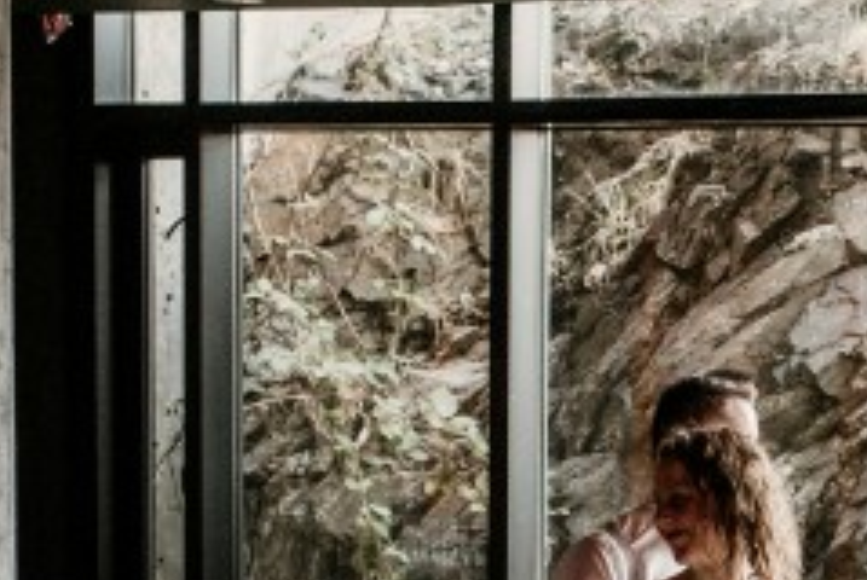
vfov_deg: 8.3
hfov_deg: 12.3
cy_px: 975
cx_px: 1143
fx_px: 3882
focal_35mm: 161
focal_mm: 35
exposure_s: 1/400
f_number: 2.5
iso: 800
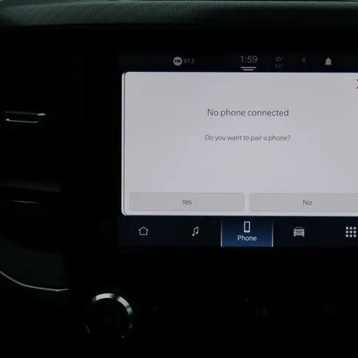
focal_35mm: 57
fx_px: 667
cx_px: 236
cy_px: 179
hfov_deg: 29.9
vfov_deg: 30.0
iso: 200
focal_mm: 24
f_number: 5.2
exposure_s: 1/160
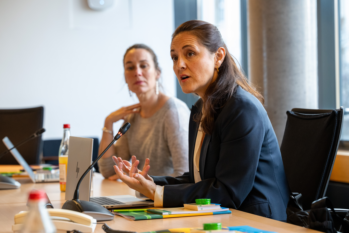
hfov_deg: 20.6
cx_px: 174
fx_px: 960
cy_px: 116
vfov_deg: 13.8
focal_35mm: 99
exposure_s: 1/250
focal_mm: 99
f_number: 4.5
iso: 3200
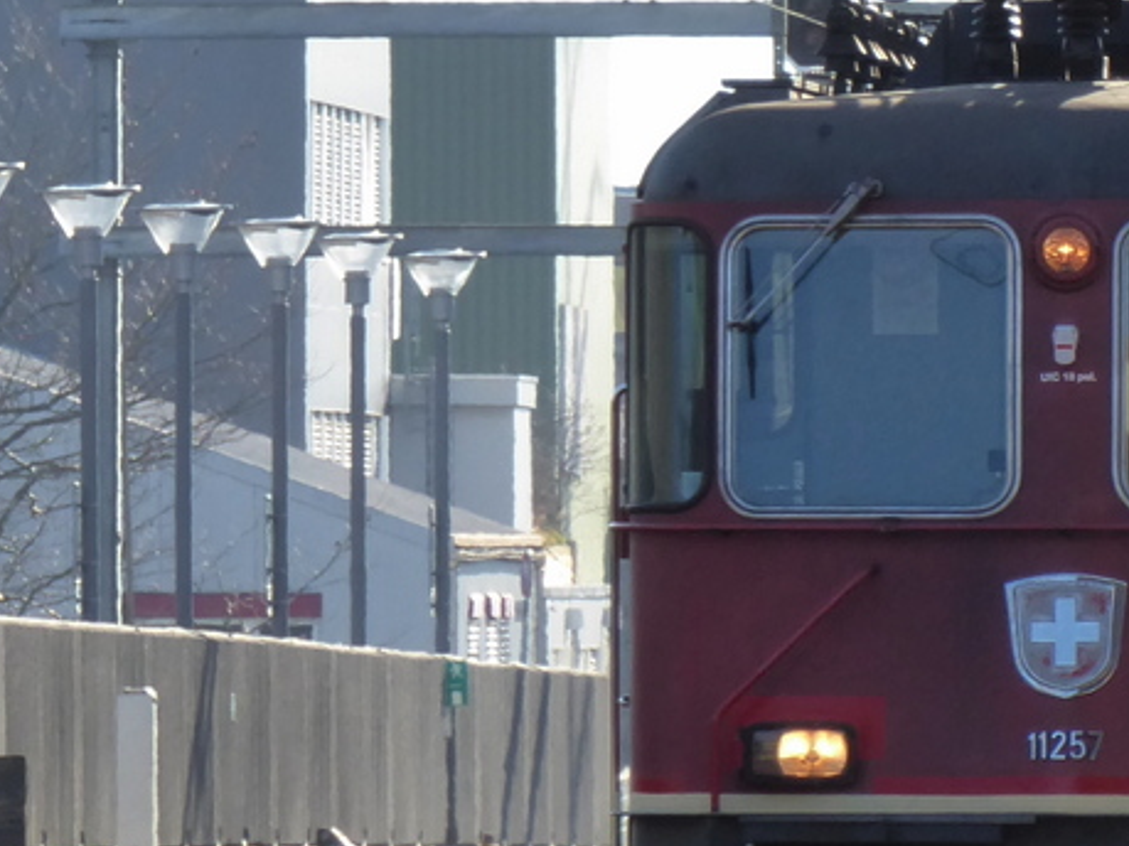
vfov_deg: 1.0
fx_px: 47279
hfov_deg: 1.4
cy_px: 366
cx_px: 1048
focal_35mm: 1450
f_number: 6
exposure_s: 1/200
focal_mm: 89.6
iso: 250
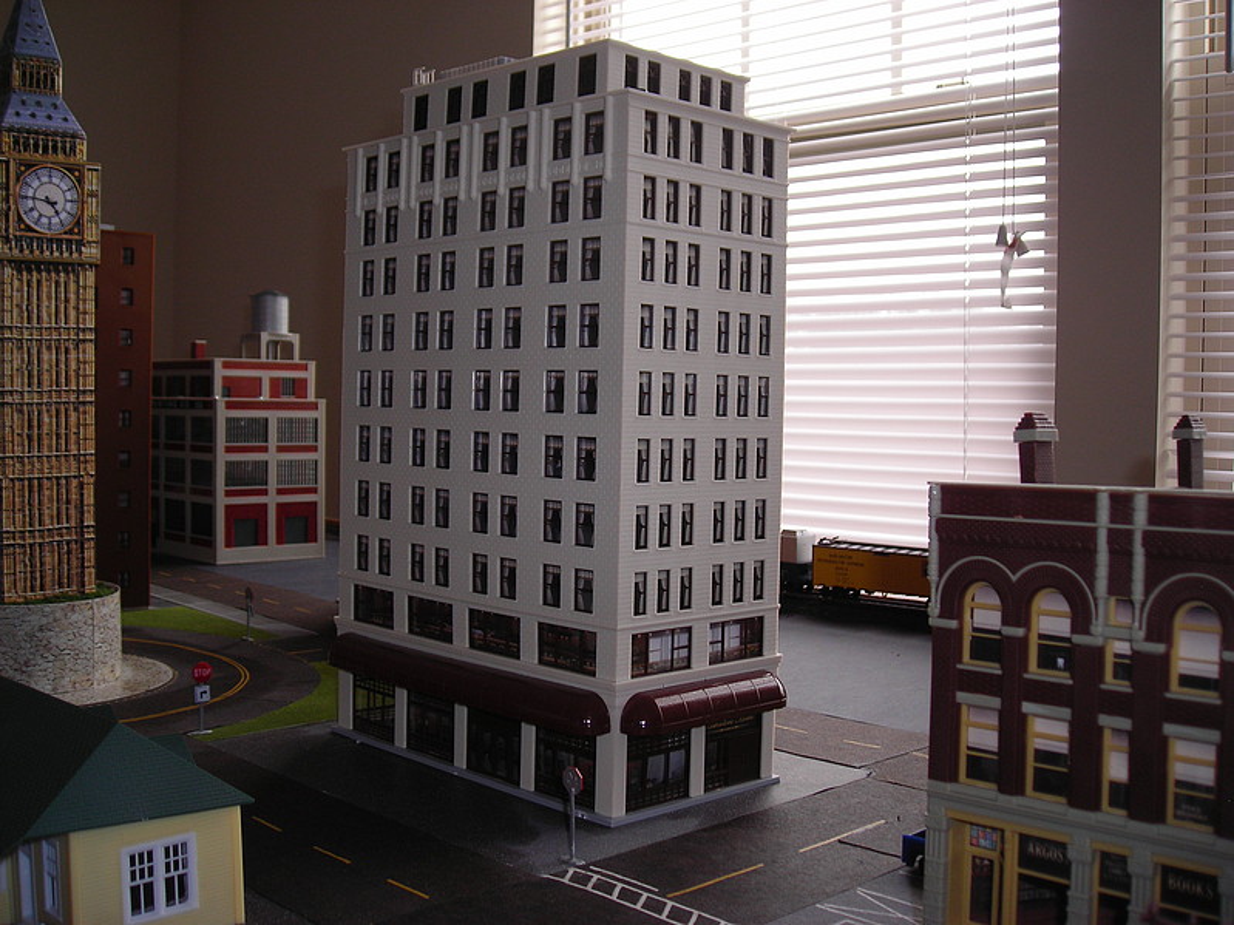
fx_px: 1354
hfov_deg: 49.0
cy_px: 462
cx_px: 617
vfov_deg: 37.7
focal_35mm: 38
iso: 50
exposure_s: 1/30
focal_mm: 6.3
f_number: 3.2
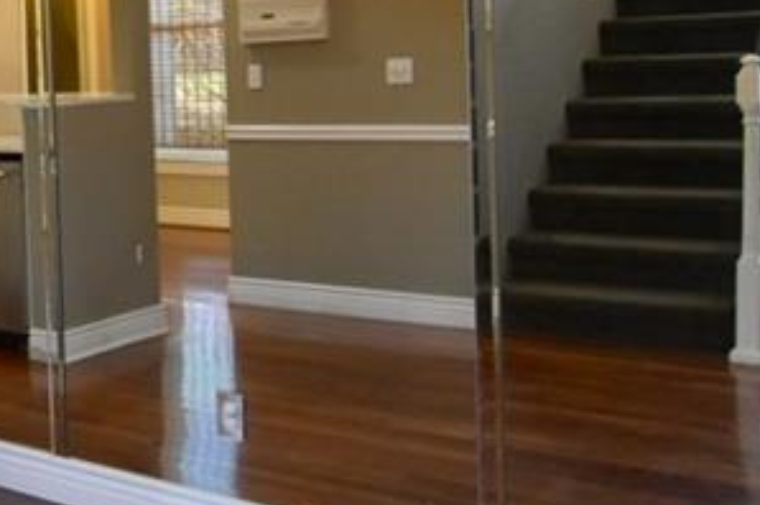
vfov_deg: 23.5
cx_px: -219
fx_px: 1196
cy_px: 105
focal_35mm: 57
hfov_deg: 28.9
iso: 2500
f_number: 10
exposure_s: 1/30
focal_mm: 11
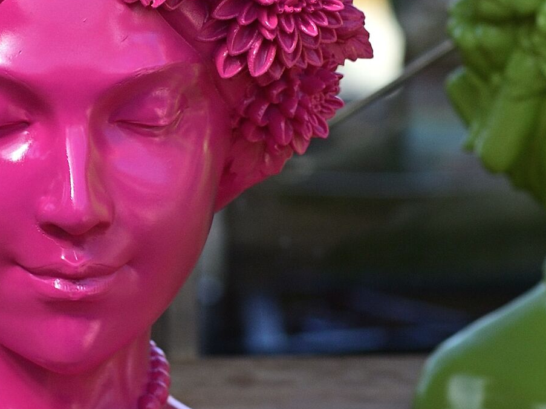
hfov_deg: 4.9
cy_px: 175
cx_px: 79
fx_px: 6344
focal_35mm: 402
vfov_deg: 3.7
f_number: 5
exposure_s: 1/320
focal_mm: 105
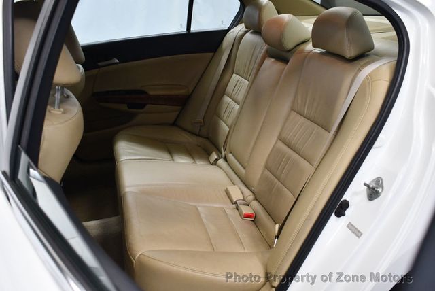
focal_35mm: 36
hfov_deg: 53.1
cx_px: 218
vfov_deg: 36.9
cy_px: 146
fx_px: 435
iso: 1400
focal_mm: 18
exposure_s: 1/125
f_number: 3.5
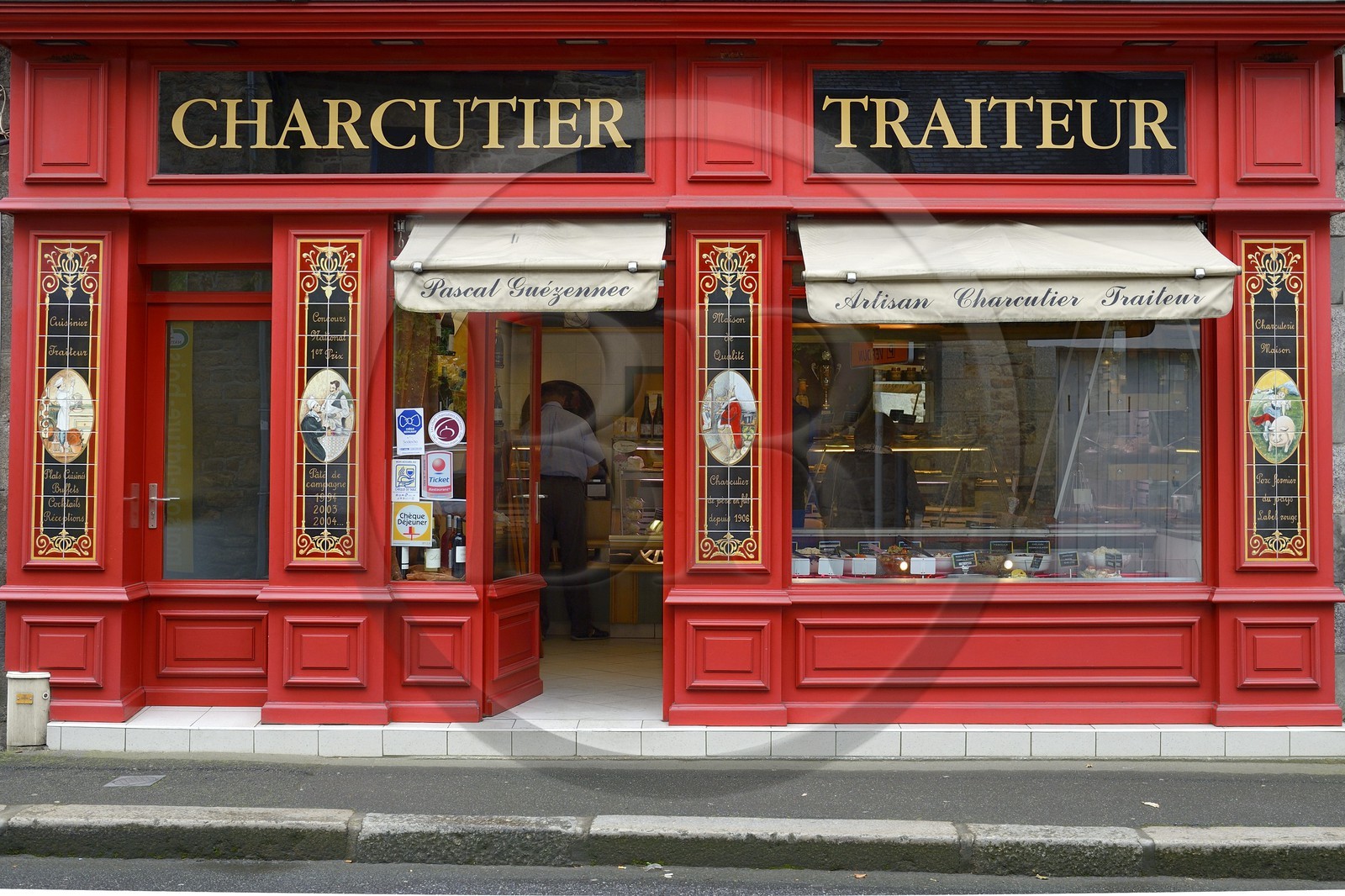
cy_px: 448
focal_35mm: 42
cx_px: 672
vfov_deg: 31.9
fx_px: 1569
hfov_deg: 46.4
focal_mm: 42
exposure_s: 1/250
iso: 400
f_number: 5
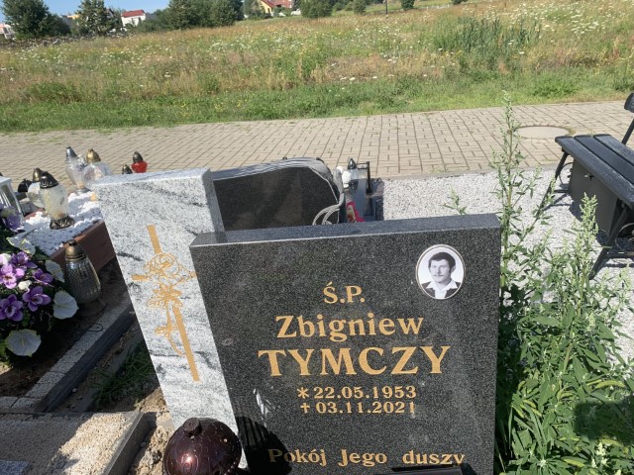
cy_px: 238
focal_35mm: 26
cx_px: 317
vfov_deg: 53.1
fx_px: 476
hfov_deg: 67.3
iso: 25
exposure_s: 1/2611
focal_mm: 4.25
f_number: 1.8
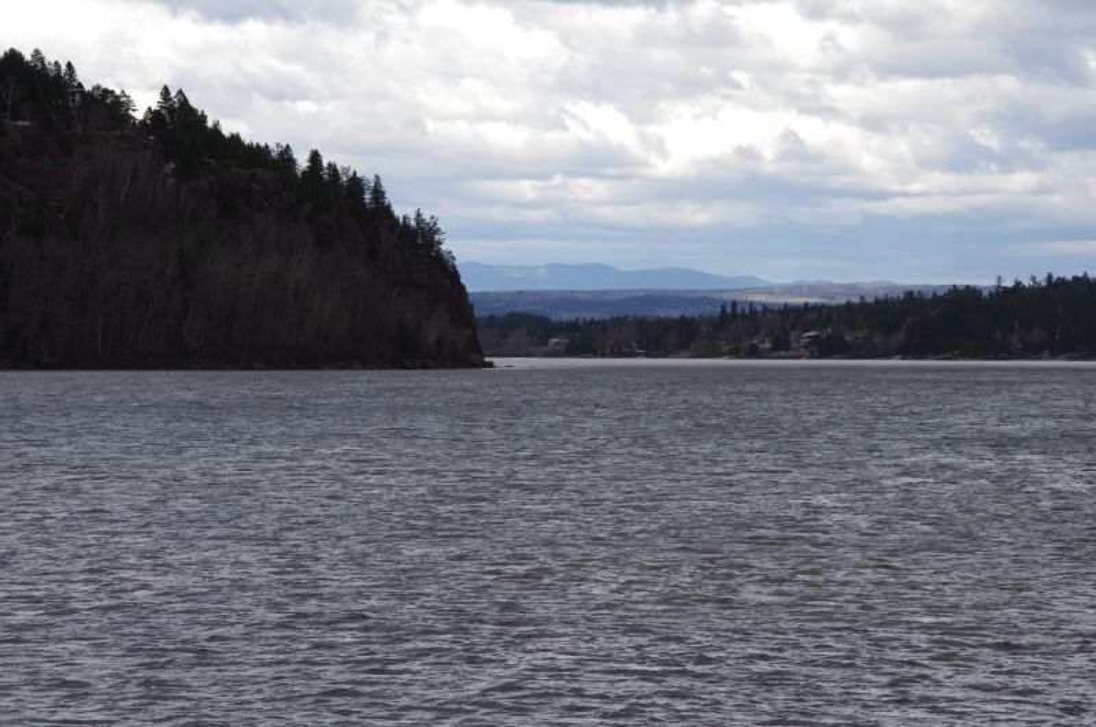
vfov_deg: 10.1
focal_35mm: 135
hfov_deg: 15.2
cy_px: 364
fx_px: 4104
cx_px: 548
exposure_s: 1/250
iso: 400
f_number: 13
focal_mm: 90
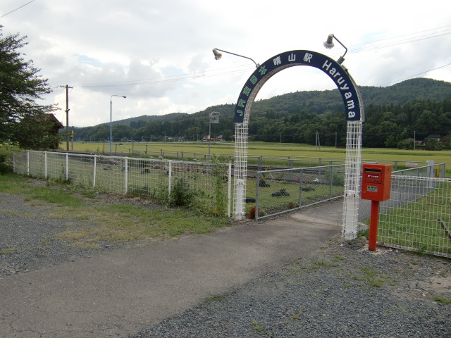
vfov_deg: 49.7
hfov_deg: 63.4
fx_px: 365
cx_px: 226
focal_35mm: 28
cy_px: 169
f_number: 2.6
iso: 64
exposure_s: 1/500
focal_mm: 4.9
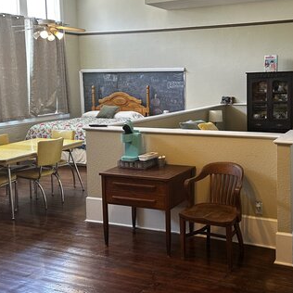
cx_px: 203
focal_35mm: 43
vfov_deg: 39.0
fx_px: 412
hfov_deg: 38.6
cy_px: 116
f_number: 1.78
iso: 200
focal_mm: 6.86
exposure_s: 1/120
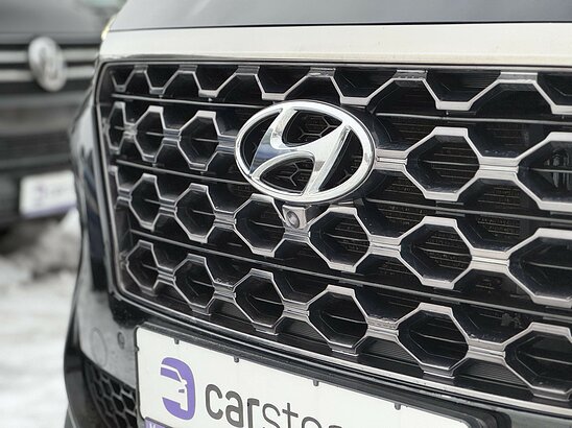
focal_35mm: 77
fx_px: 1271
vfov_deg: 19.1
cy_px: 214
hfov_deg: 25.4
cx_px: 286
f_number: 2.8
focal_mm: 9
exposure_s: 1/45
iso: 640
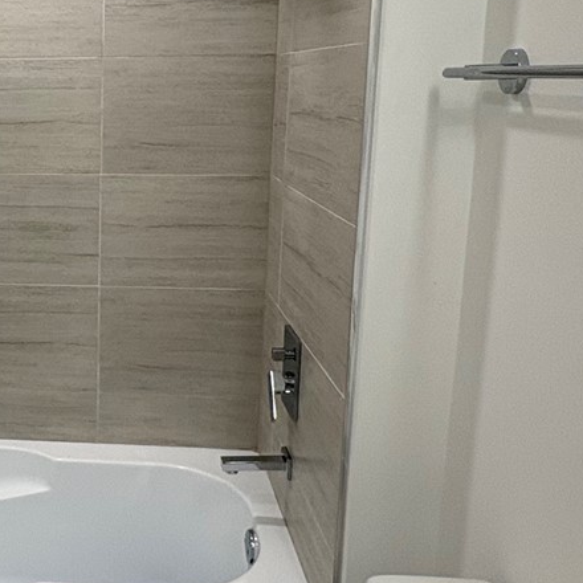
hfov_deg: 33.9
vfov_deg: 37.4
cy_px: 224
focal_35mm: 45
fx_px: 857
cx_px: -13
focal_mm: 2.22
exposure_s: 1/120
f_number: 2.2
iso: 200
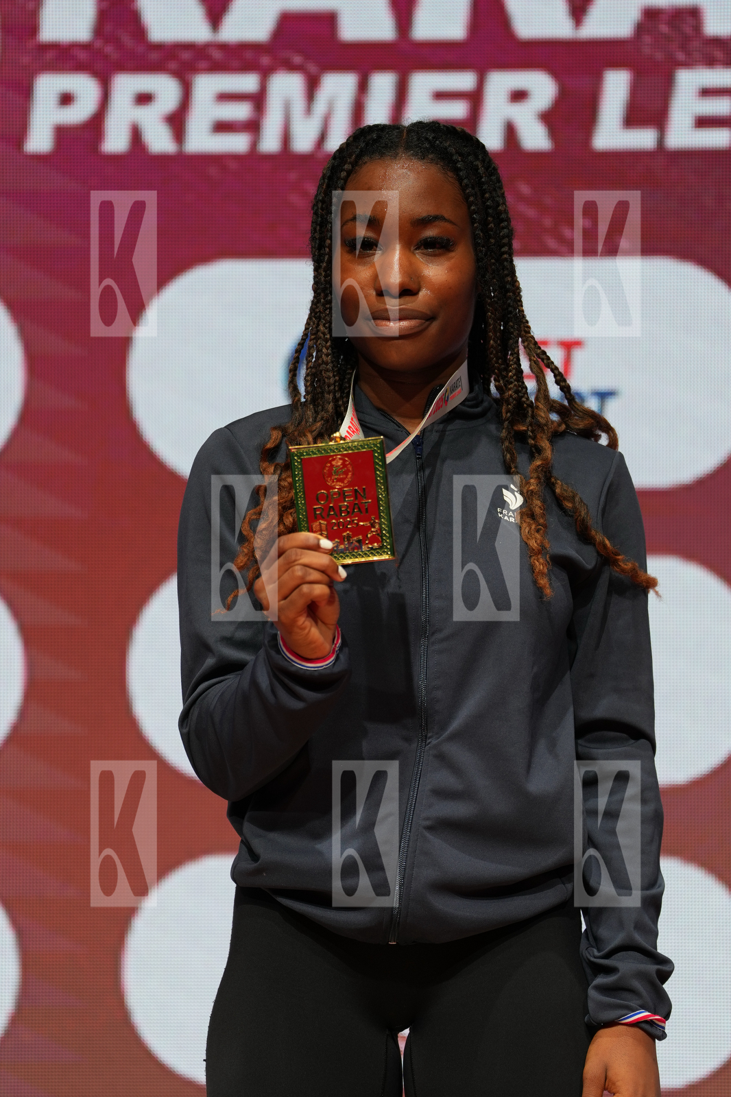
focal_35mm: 300
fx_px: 9141
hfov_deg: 4.6
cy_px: 548
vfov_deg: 6.9
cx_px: 366
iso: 200
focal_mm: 200
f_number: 2.8
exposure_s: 1/250
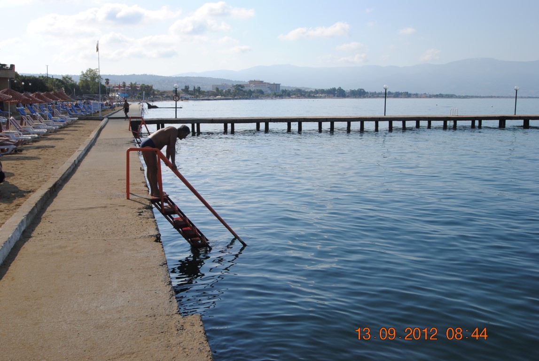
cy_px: 180
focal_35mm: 36
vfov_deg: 37.0
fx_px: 540
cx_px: 270
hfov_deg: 53.1
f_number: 8
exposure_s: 1/250
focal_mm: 24
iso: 100
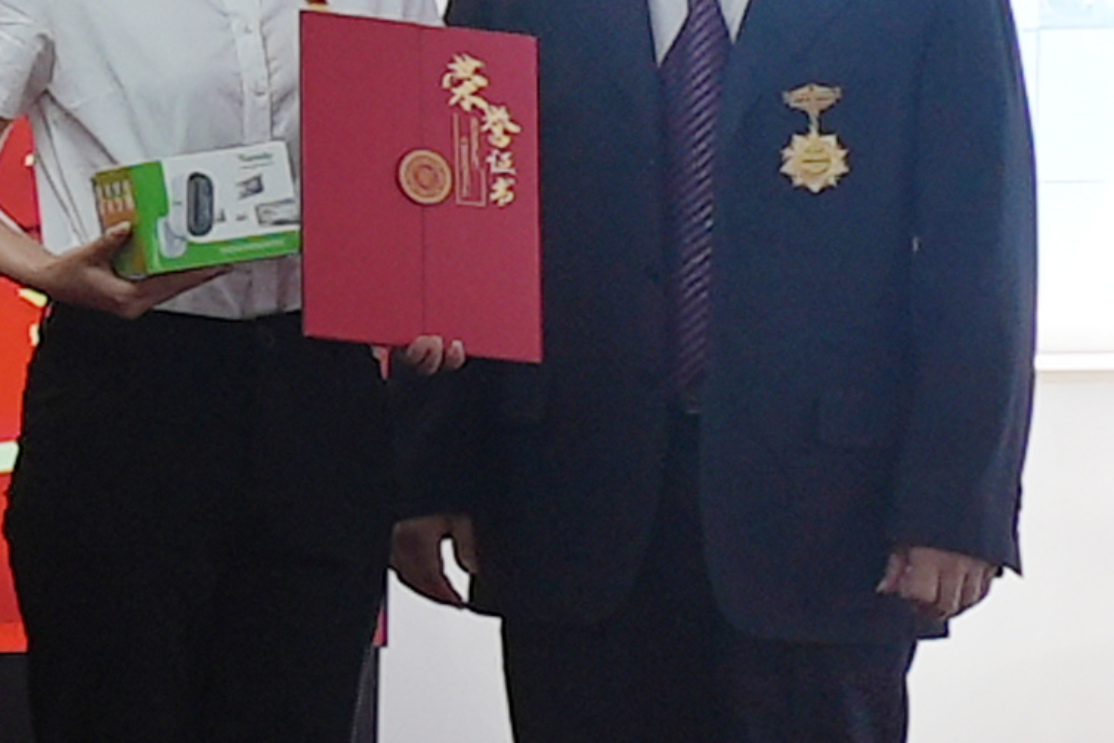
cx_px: -1715
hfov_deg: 13.8
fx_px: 2785
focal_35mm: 90
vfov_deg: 15.2
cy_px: 223
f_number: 4
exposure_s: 1/160
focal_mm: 16
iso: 320
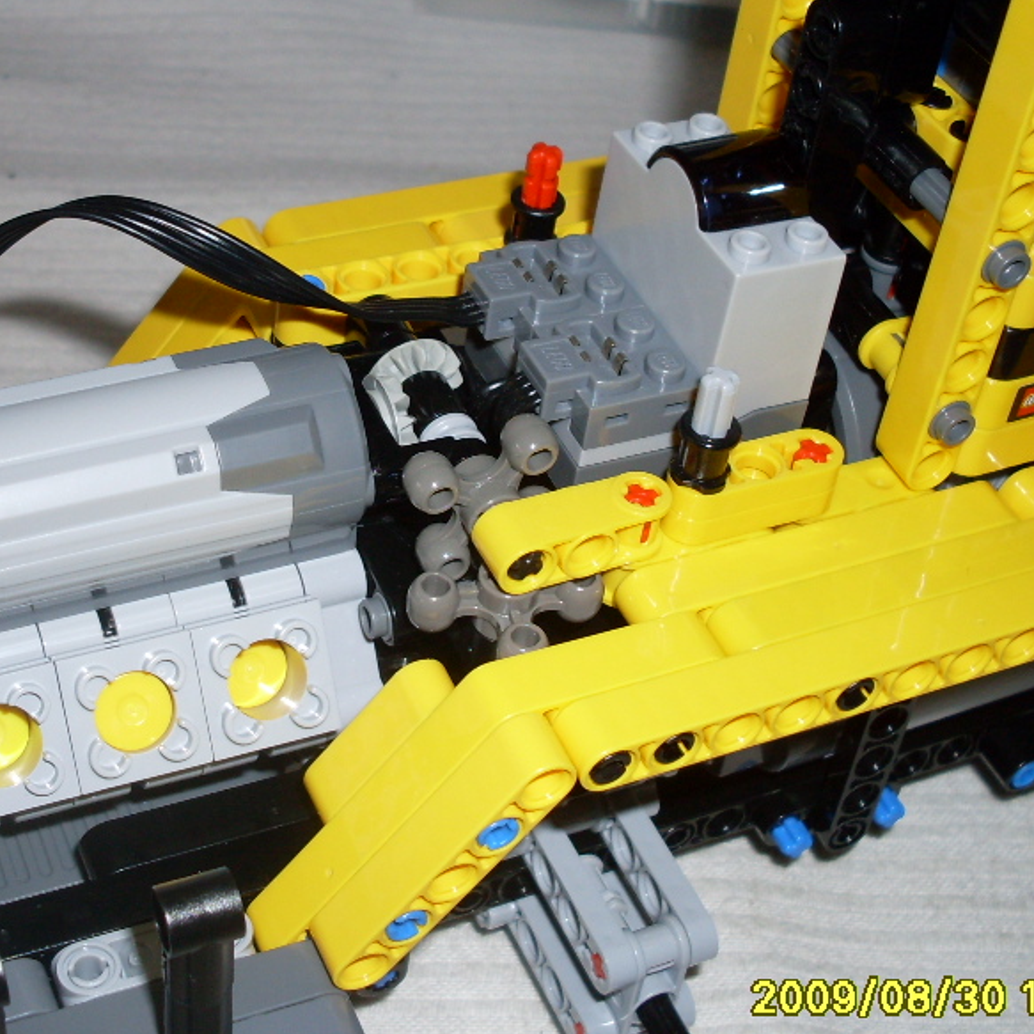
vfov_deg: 29.0
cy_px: 449
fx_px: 1994
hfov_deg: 28.9
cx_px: 355
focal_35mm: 59
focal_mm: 6.3
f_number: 2.8
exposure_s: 1/45
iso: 100
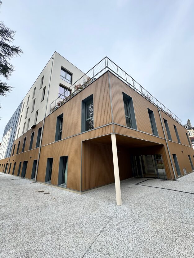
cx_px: 97
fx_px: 105
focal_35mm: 14
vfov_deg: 102.1
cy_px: 129
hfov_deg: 85.7
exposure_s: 1/482
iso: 40
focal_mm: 2.22
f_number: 2.2
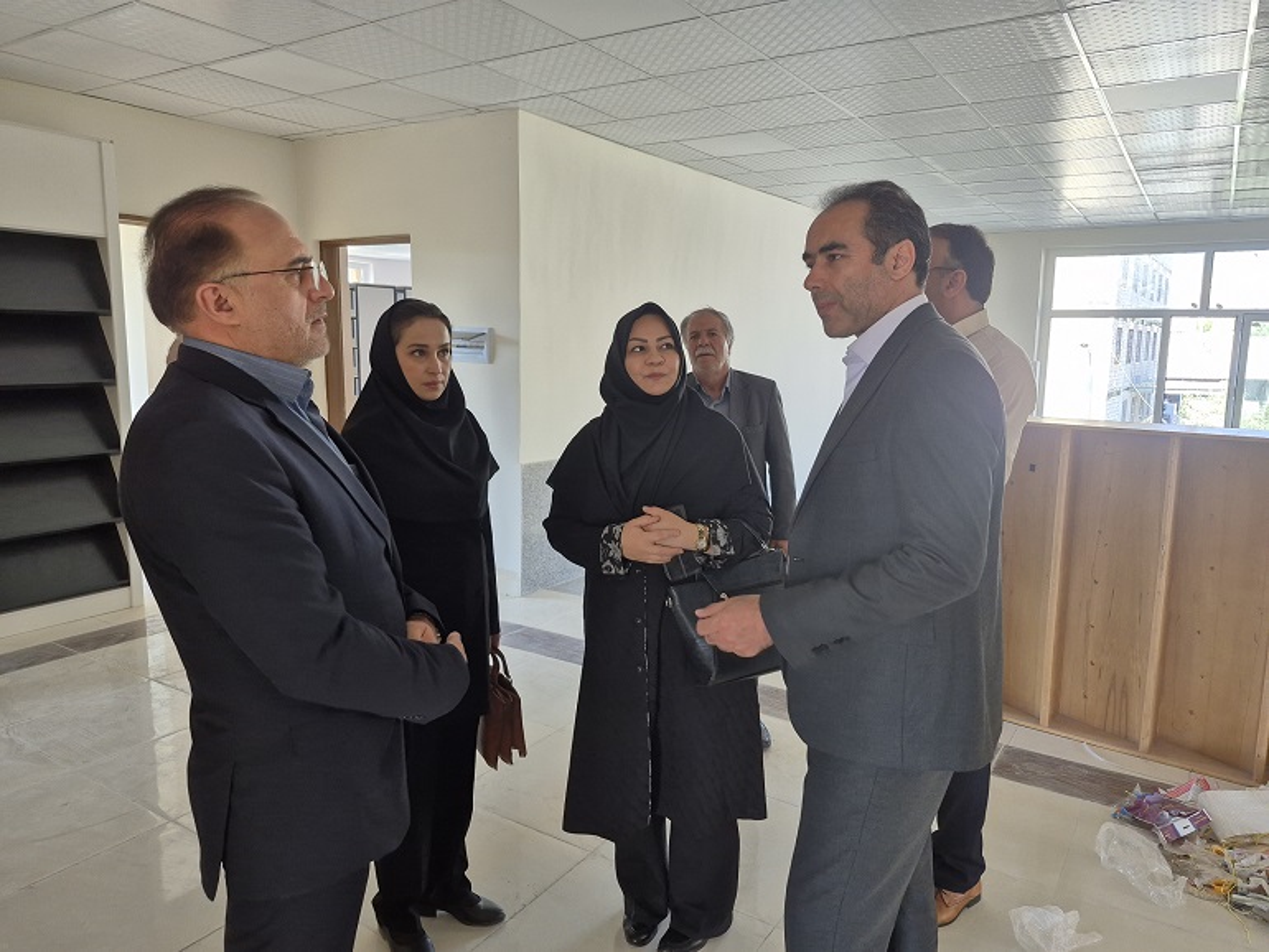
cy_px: 476
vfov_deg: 58.9
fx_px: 843
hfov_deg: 73.9
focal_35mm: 23
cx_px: 634
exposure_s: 1/180
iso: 160
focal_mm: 5.4
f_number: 1.8
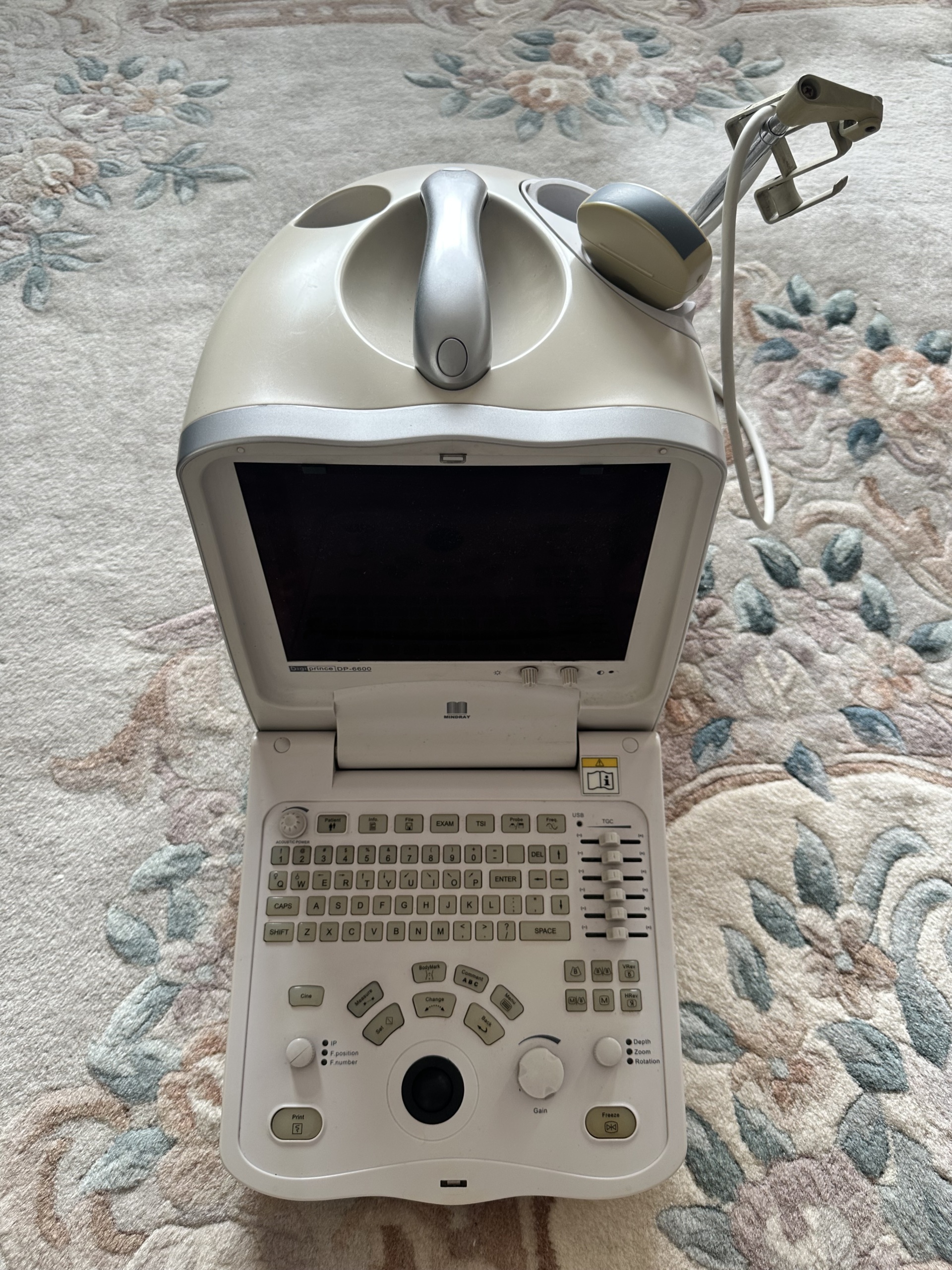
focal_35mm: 24
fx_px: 880
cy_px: 635
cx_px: 476
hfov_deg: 56.8
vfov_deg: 71.6
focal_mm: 6.86
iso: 80
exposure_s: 1/121
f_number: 1.78
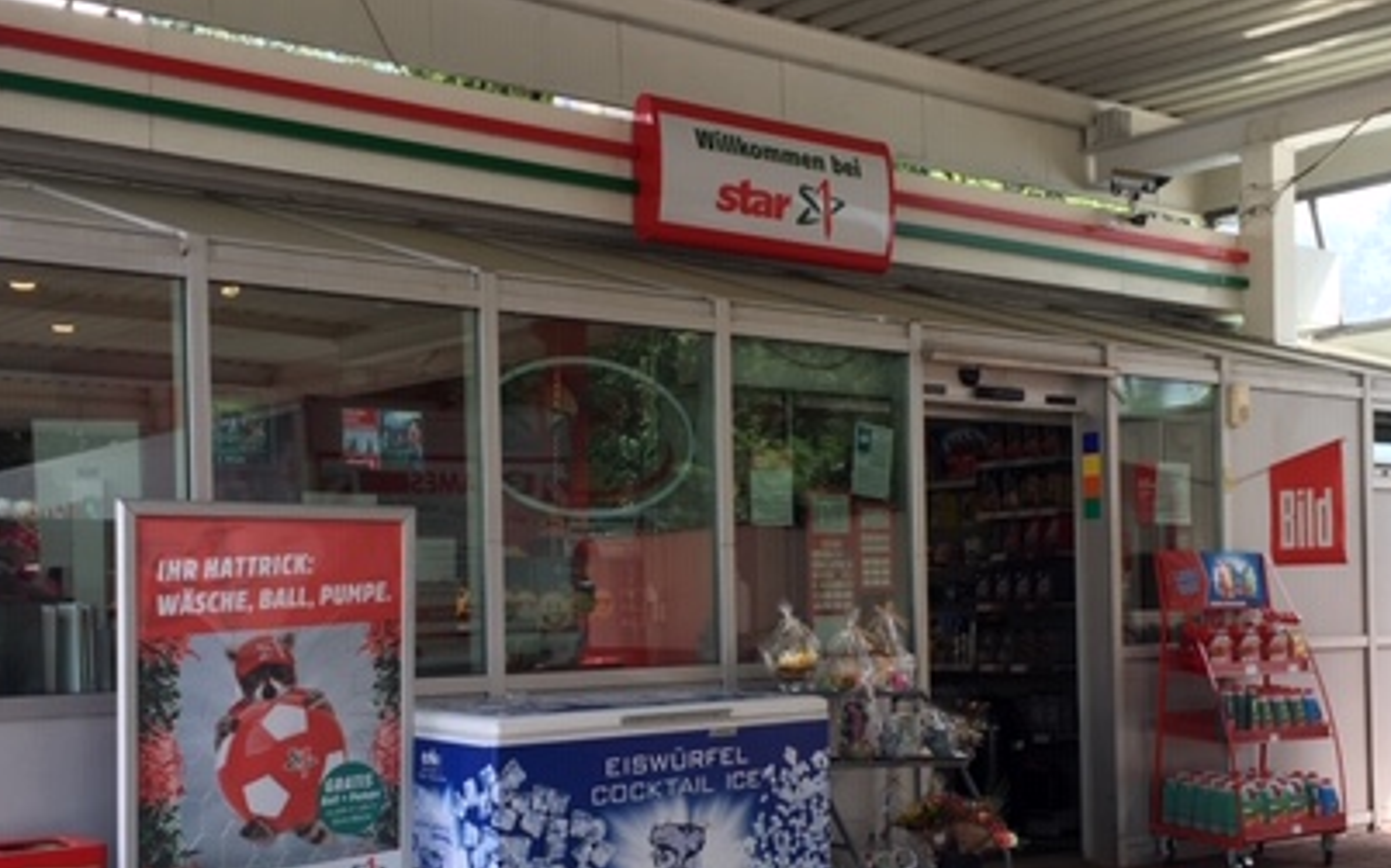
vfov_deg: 26.1
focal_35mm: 49
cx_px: 855
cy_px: 602
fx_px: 1857
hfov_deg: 40.8
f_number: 2.2
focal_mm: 4.15
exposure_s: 1/128
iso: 25
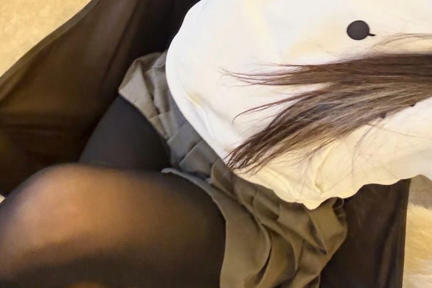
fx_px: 504
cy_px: 67
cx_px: 215
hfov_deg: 46.4
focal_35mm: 42
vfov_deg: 31.2
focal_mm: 2.69
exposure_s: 1/20
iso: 500
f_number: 1.9
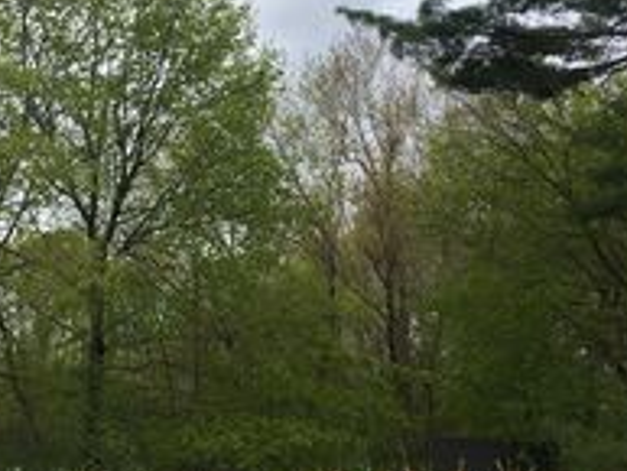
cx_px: 182
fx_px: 1087
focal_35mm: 60
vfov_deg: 24.2
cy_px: 123
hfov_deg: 31.8
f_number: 2.2
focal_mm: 4.15
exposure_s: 1/1261
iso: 25
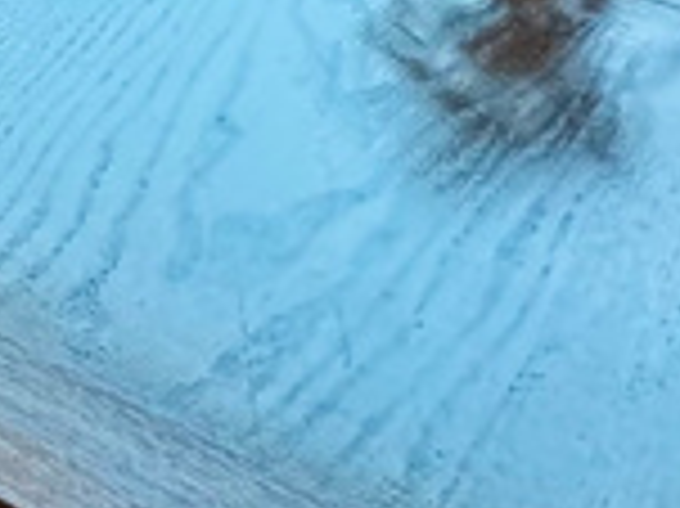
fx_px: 1865
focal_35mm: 95
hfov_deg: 12.2
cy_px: -782
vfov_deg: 11.9
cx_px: -1247
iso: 250
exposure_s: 1/120
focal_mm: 2.22
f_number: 2.2
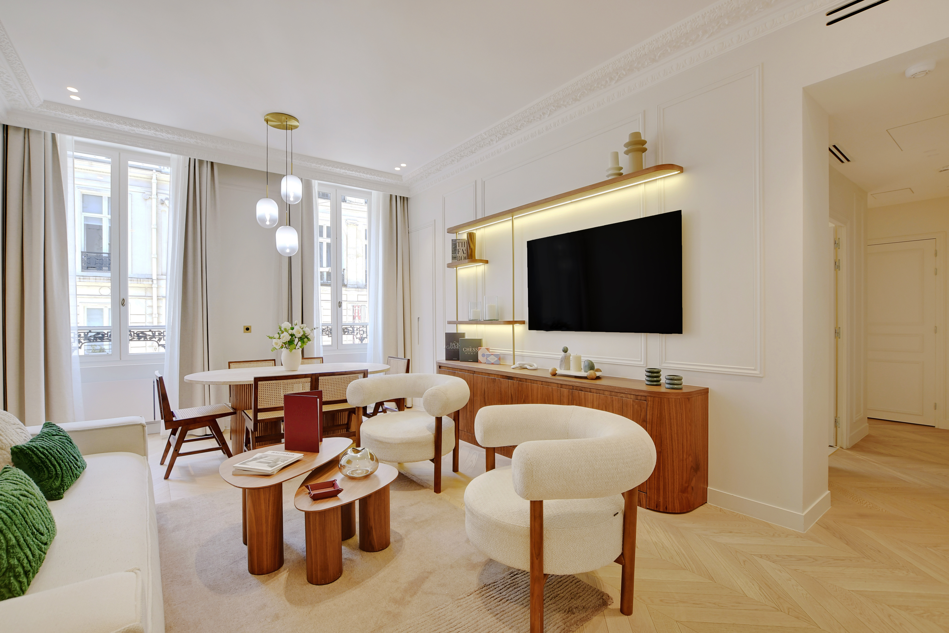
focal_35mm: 15
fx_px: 395
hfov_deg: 100.4
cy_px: 316
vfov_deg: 77.3
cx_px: 474
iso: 200
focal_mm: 10
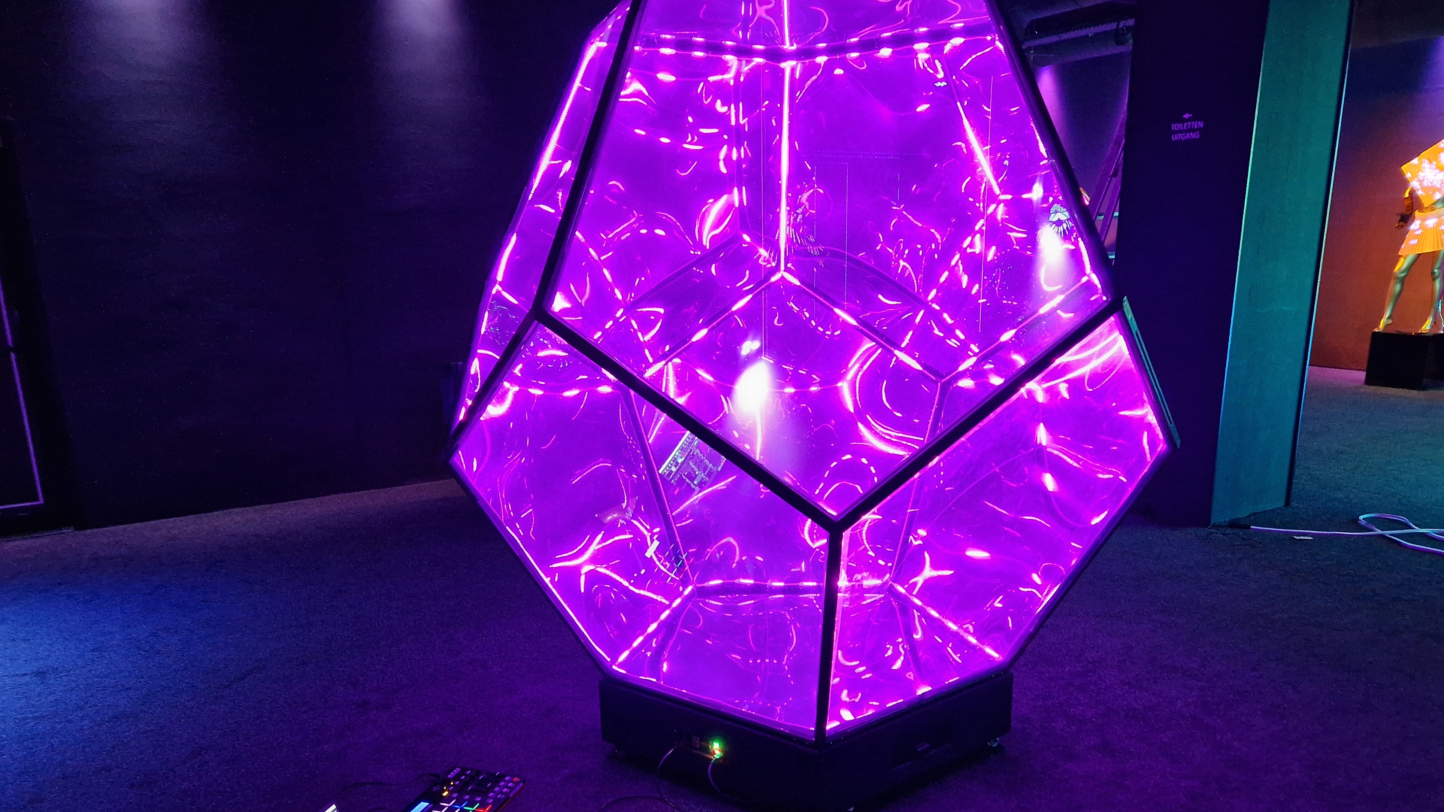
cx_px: 741
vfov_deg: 44.2
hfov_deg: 71.9
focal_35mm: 26
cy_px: 472
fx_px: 995
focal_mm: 5.4
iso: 640
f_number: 1.8
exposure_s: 1/50
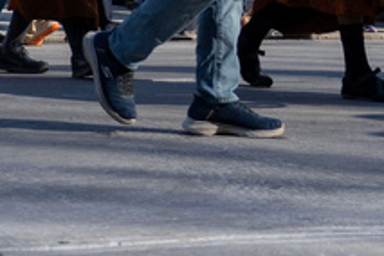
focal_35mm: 125
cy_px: -347
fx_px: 1333
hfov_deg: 16.3
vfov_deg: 9.7
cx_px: 72
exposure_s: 1/1600
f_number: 2.8
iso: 100
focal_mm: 26
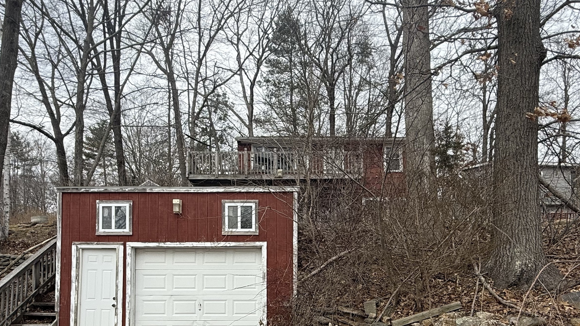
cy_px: 267
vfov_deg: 42.2
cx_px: 281
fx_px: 400
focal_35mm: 26
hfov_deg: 71.9
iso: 50
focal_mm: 2.22
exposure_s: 1/820
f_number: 2.2
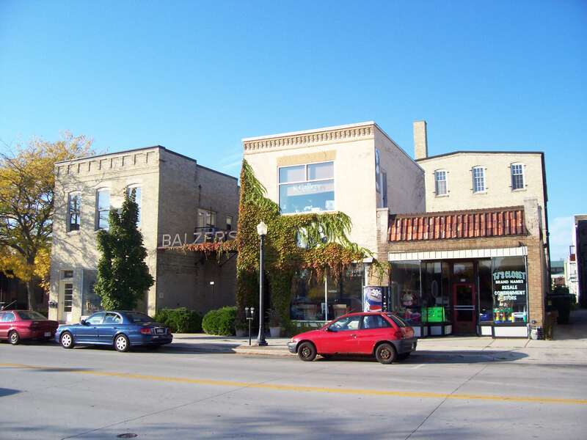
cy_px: 220
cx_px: 294
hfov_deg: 54.0
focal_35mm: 34
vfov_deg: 41.8
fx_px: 577
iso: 80
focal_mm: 5.6
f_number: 2.7
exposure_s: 1/746
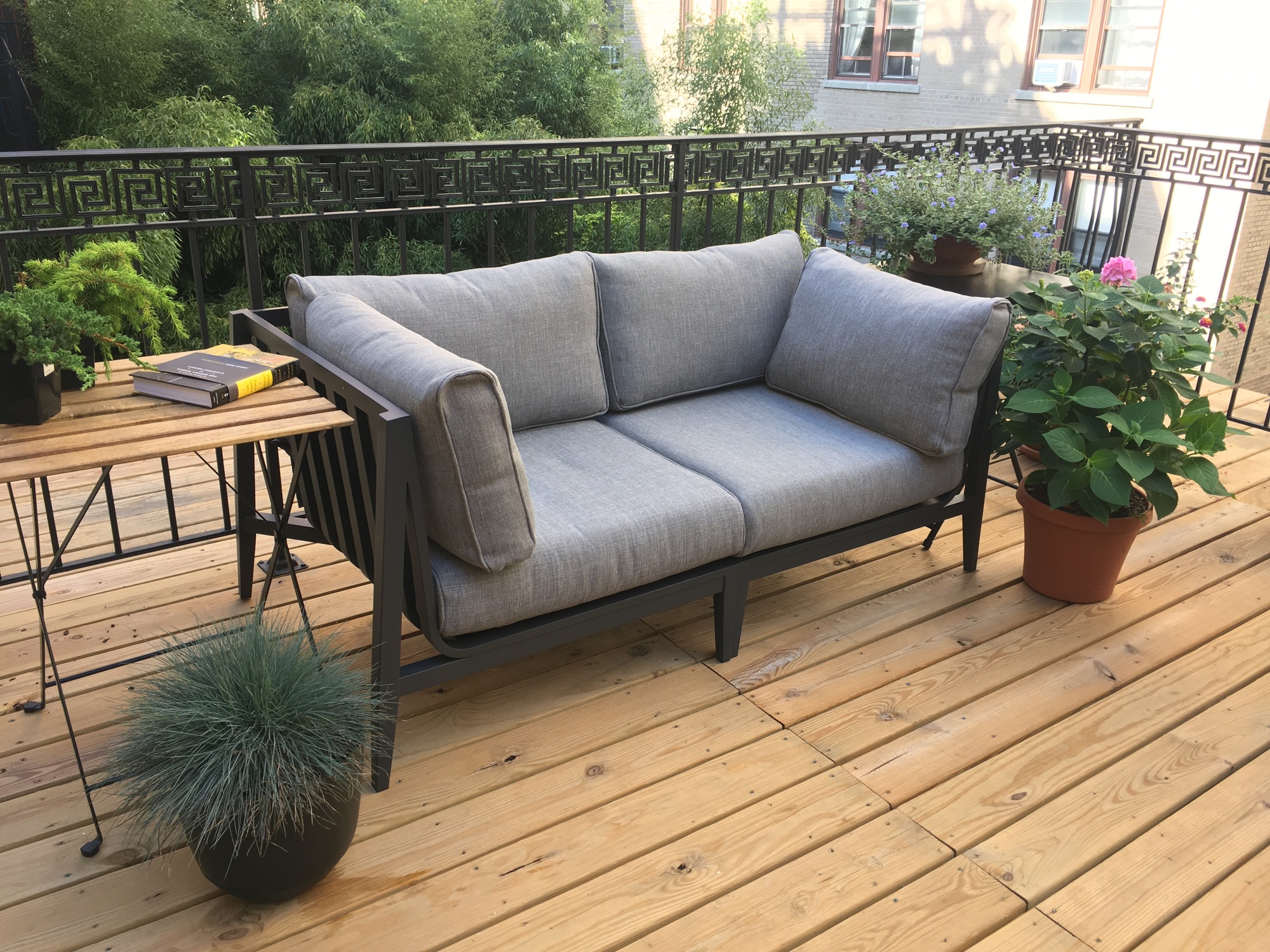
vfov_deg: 48.2
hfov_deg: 61.7
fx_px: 1064
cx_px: 635
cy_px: 476
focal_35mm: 29
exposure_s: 1/120
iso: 25
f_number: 2.2
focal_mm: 4.15
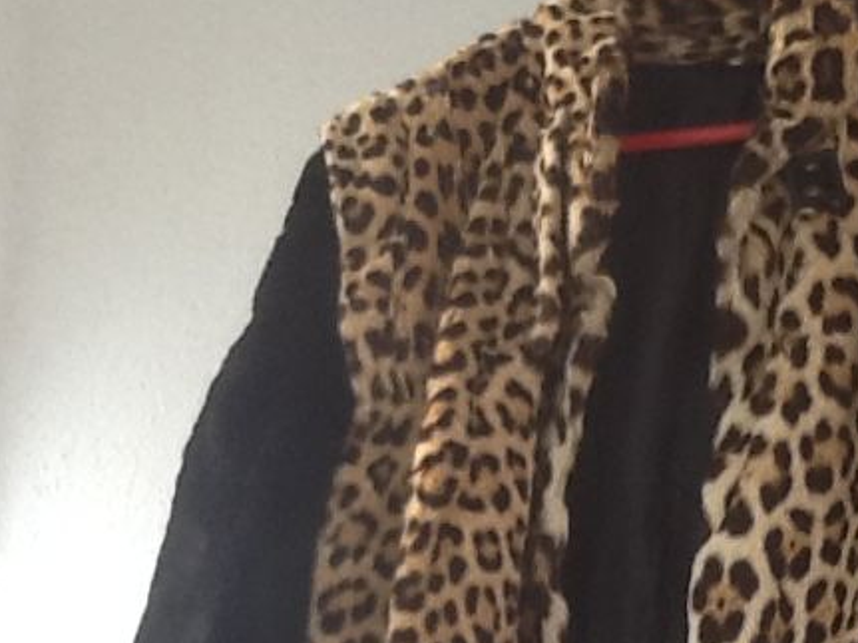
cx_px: 565
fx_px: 2428
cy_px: 645
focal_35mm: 98
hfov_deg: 20.0
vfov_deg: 14.8
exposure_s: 1/60
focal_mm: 2.03
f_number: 2.4
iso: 50
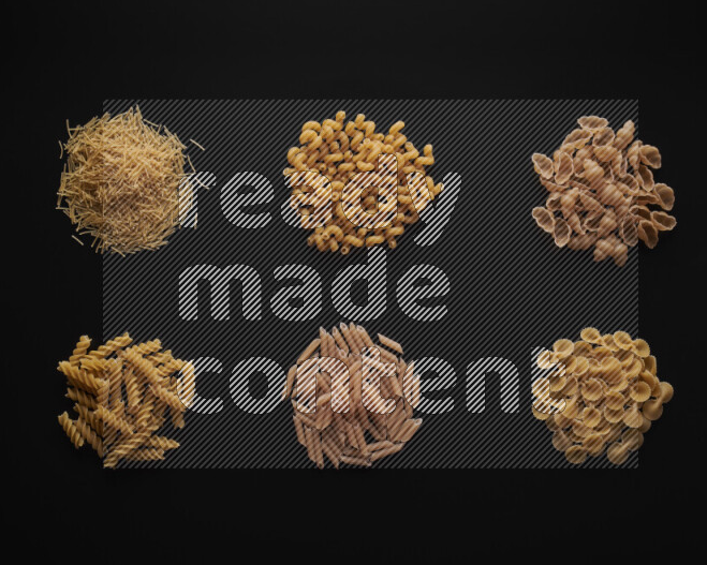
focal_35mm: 57
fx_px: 1193
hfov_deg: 33.0
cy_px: 284
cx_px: 370
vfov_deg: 26.7
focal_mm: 50
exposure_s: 1/100
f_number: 8
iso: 100
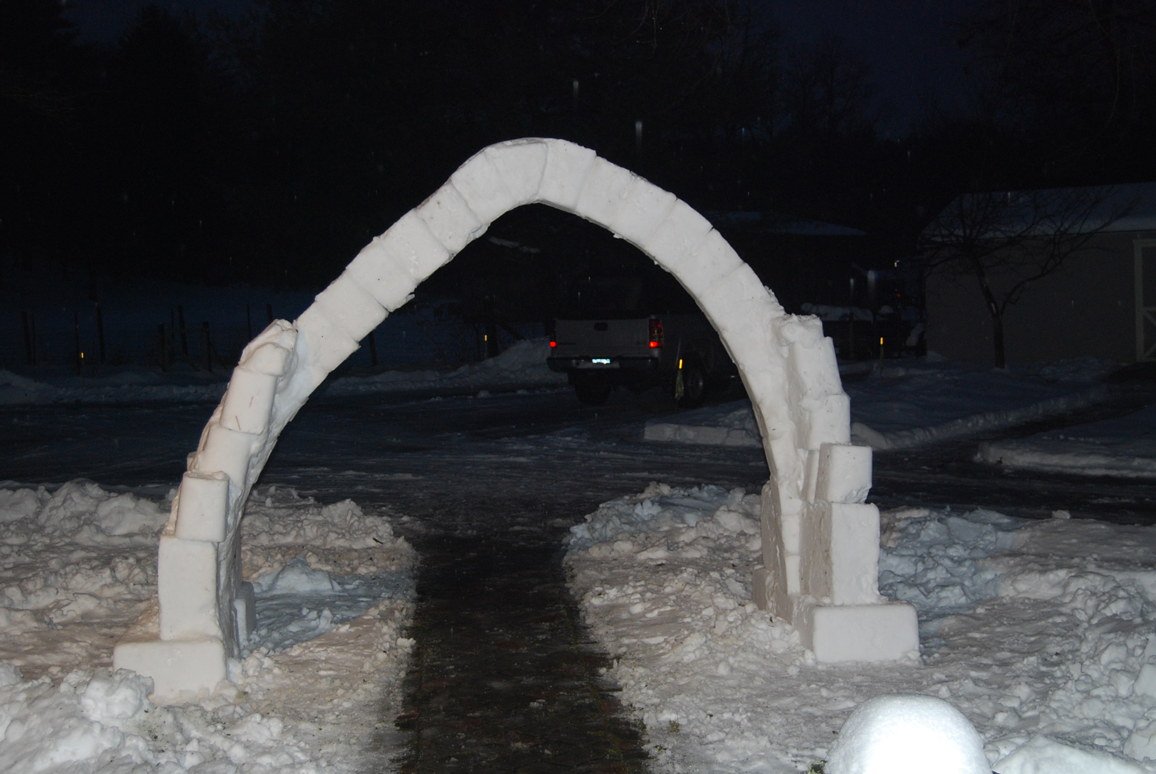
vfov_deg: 26.6
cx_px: 578
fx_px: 1640
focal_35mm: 51
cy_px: 387
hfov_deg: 38.8
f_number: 4.5
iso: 560
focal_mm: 34
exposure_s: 1/60
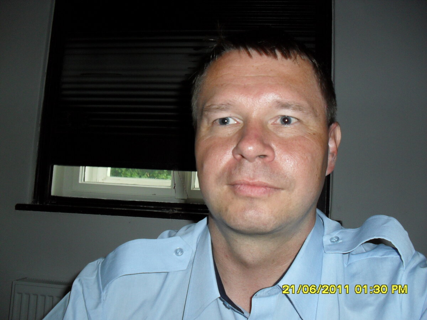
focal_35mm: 35
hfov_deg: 52.6
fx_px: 432
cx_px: 214
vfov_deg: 40.7
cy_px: 160
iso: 200
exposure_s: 1/45
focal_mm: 6.3
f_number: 3.2
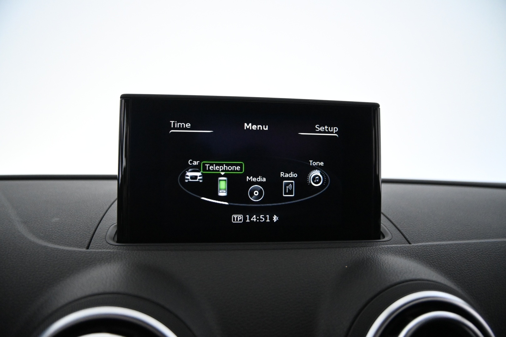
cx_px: 253
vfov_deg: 18.2
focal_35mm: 75
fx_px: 1054
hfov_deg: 27.0
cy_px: 168
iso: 5000
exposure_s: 1/160
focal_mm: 50
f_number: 6.3
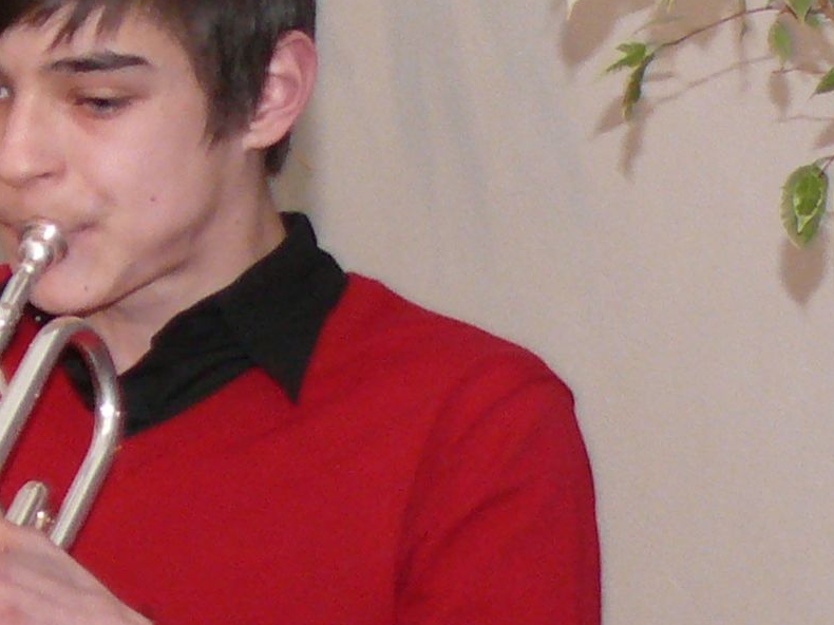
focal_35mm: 332
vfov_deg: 4.5
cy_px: 166
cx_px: -65
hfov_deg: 5.9
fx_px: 7996
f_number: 3.2
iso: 200
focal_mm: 15.2
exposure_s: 1/30
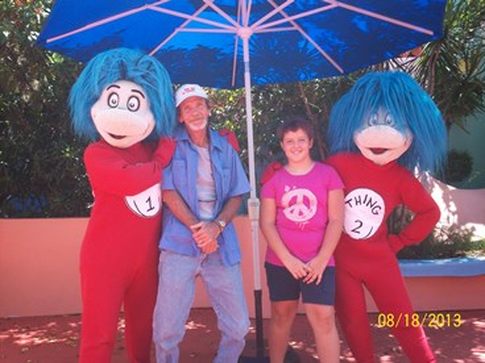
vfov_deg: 37.7
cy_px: 182
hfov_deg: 49.0
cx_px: 242
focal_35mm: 38
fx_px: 532
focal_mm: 6.3
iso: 80
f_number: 4.5
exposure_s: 1/80
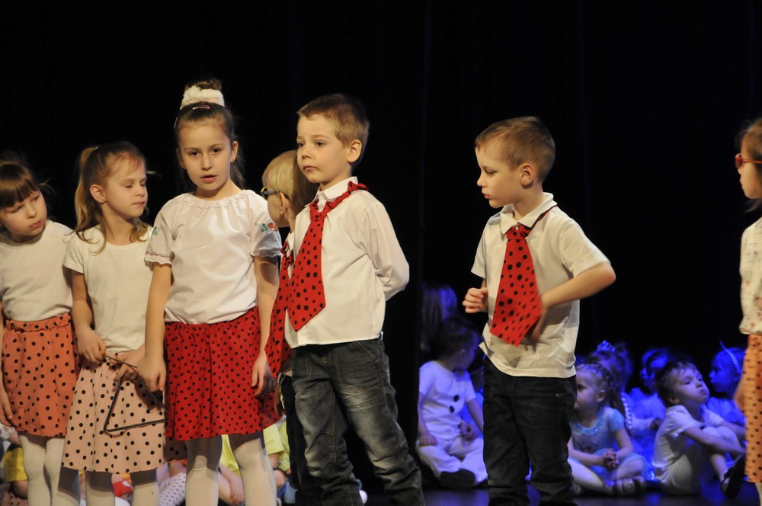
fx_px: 3329
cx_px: 381
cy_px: 253
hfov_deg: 13.1
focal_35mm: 158
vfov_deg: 8.7
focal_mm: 105
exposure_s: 1/30
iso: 1400
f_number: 5.6
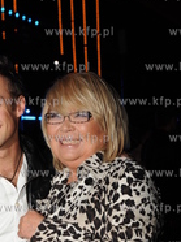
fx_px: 650
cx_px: 38
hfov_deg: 15.8
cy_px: 242
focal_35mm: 93
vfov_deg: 20.4
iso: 800
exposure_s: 1/60
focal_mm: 45
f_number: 5.6
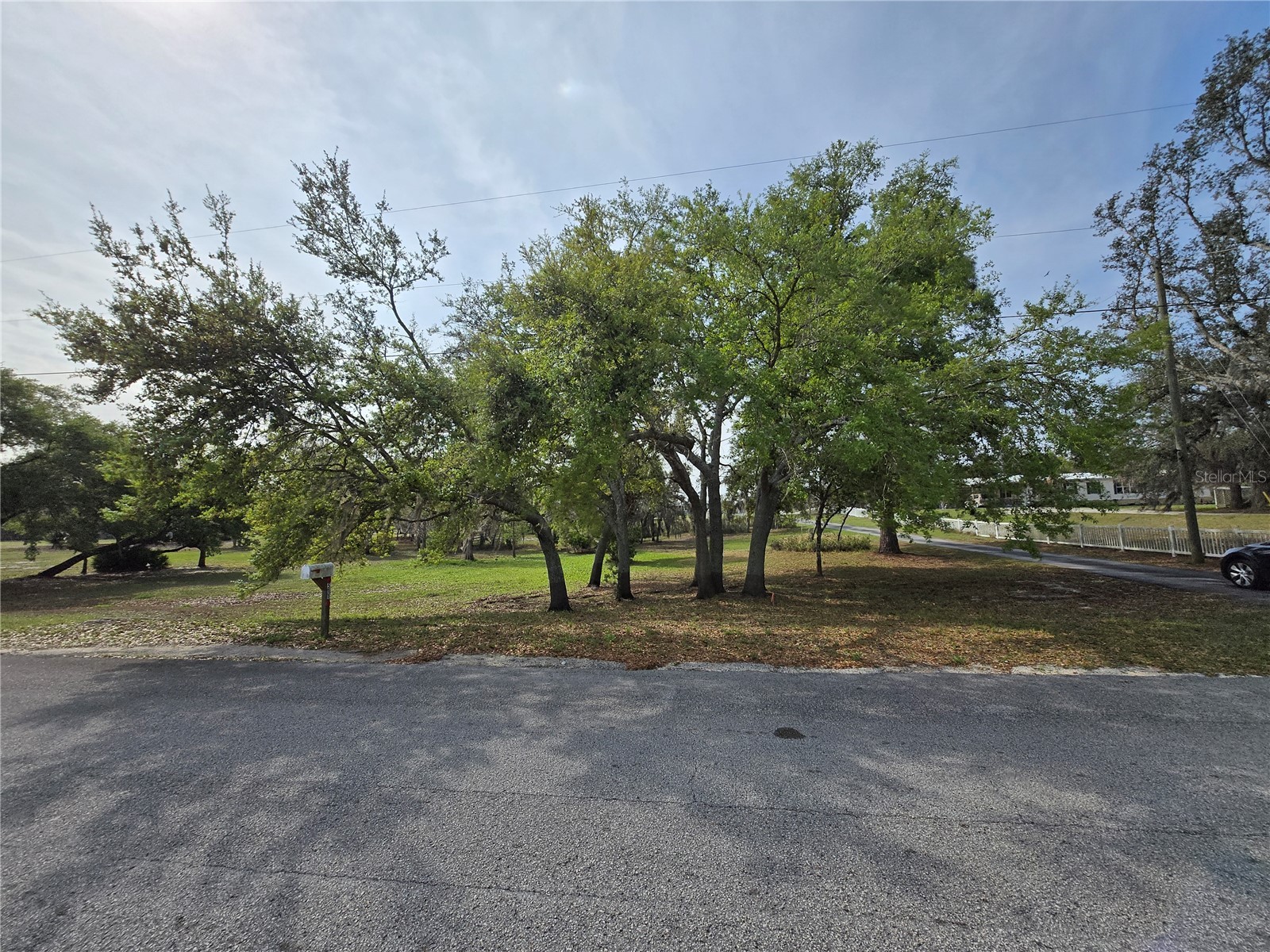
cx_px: 635
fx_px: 477
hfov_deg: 106.2
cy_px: 476
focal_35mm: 13
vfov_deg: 89.9
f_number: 2.2
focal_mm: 1.7
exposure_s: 1/2443
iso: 25
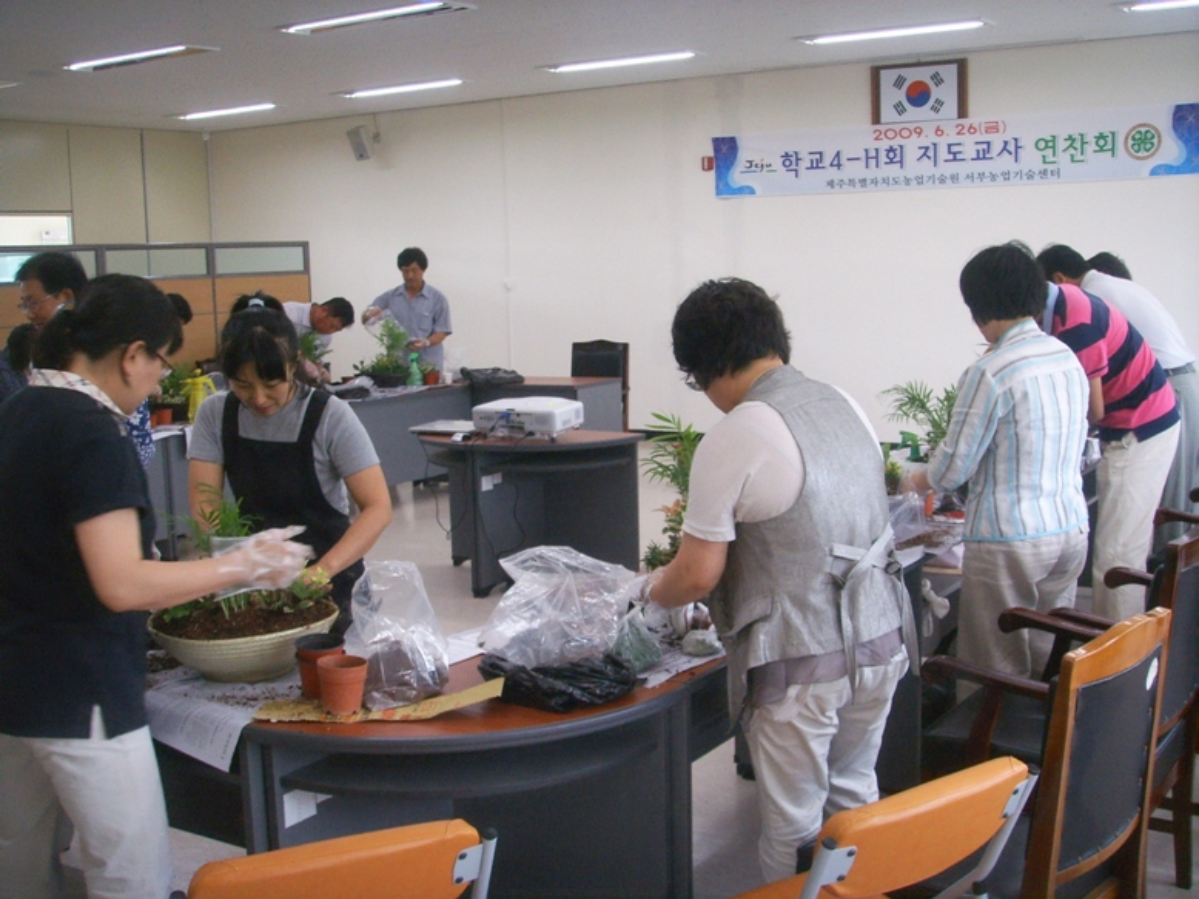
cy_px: 450
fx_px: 1350
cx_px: 600
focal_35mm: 39
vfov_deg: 36.8
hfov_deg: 47.9
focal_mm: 6.6
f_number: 3.5
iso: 150
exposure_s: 1/45
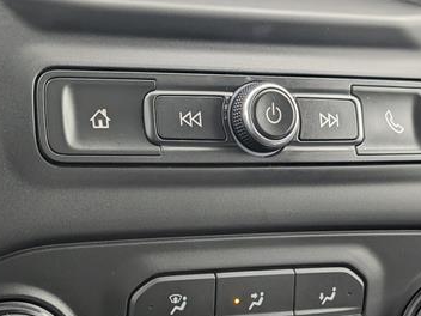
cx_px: 214
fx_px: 1082
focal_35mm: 89
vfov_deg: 16.4
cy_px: 267
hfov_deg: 22.0
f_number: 1.68
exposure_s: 1/99
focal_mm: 6.9
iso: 188
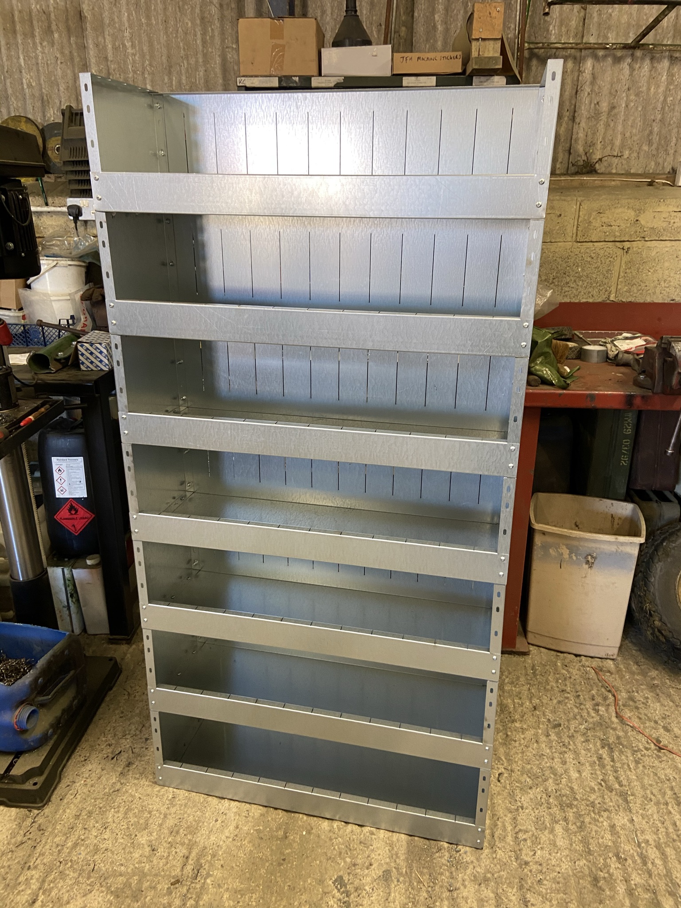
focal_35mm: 26
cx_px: 340
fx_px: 682
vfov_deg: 67.3
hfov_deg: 53.1
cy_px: 454
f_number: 1.8
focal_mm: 4.25
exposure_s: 1/50
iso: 100
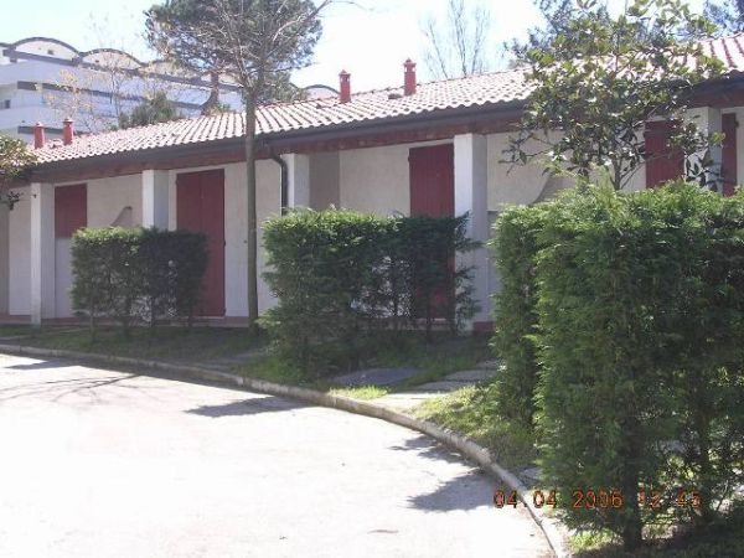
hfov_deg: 30.7
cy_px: 279
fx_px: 1354
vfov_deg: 23.3
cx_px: 372
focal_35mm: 63
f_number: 3.5
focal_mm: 9.6
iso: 100
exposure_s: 1/236
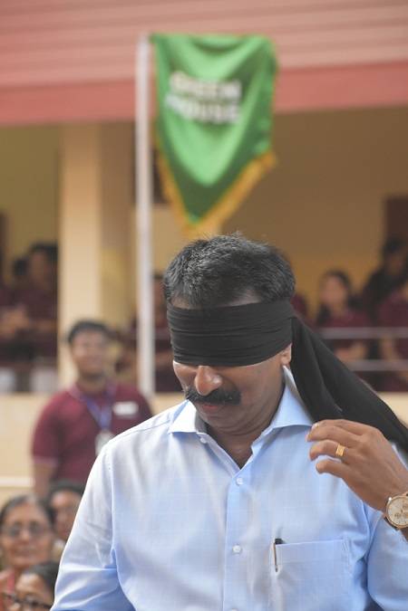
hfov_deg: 7.5
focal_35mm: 183
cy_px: 306
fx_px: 3111
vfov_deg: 11.2
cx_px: 204
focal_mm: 122
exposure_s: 1/125
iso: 2000
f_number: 5.6
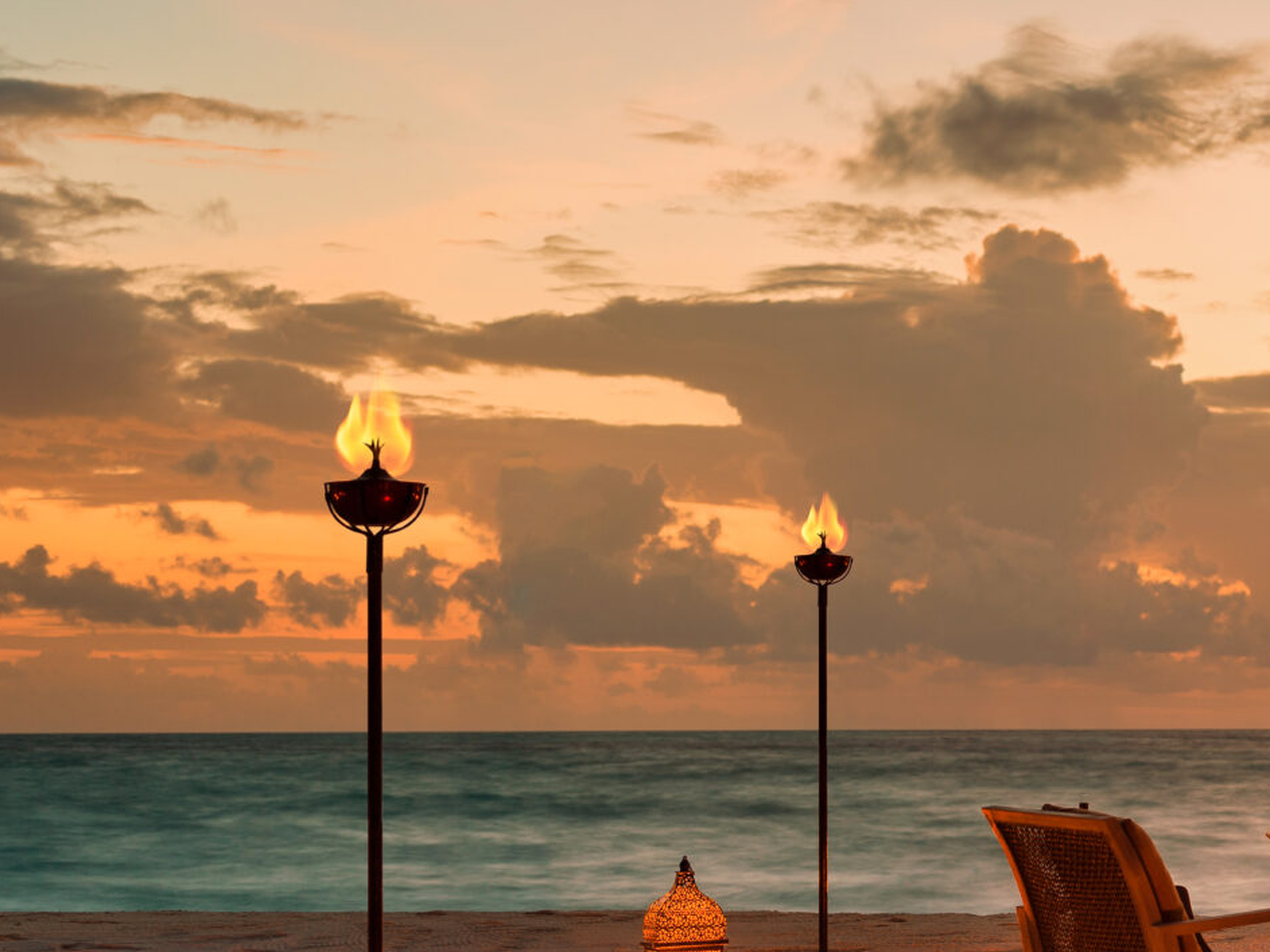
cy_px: 415
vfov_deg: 15.6
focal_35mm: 95
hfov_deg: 19.3
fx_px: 3485
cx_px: 1580
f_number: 4
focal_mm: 45
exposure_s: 5
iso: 100
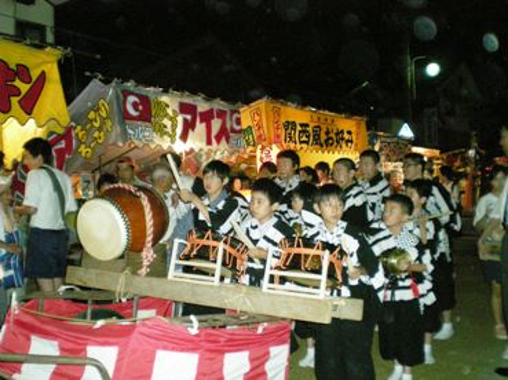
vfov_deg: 37.7
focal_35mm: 38
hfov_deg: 49.0
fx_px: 557
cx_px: 254
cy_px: 190
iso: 616
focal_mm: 6.3
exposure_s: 1/60
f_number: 3.1
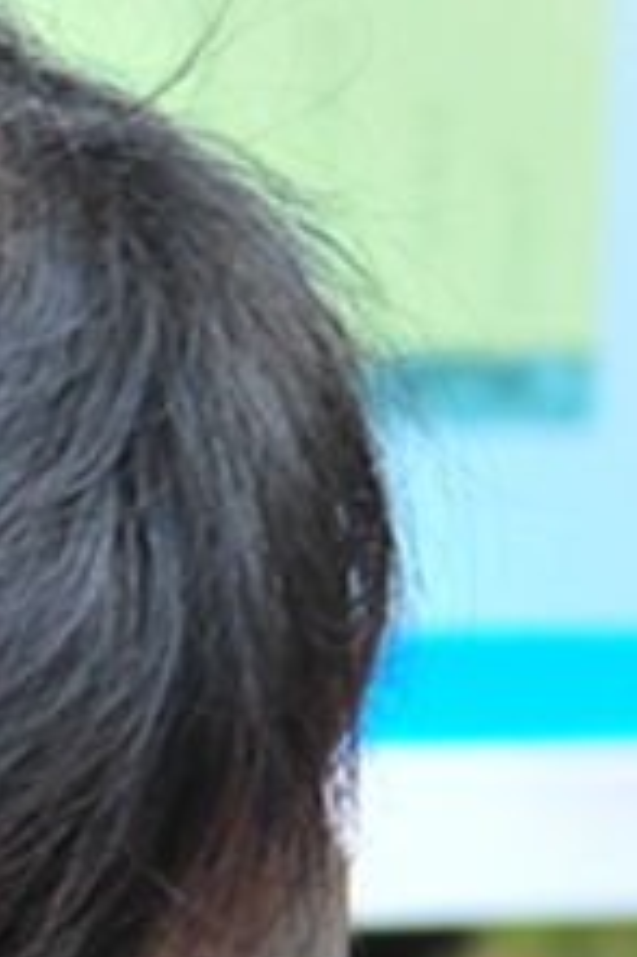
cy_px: 1176
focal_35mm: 324
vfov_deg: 6.3
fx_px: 8625
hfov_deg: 4.1
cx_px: -1049
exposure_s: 1/320
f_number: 2.8
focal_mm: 31
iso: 200
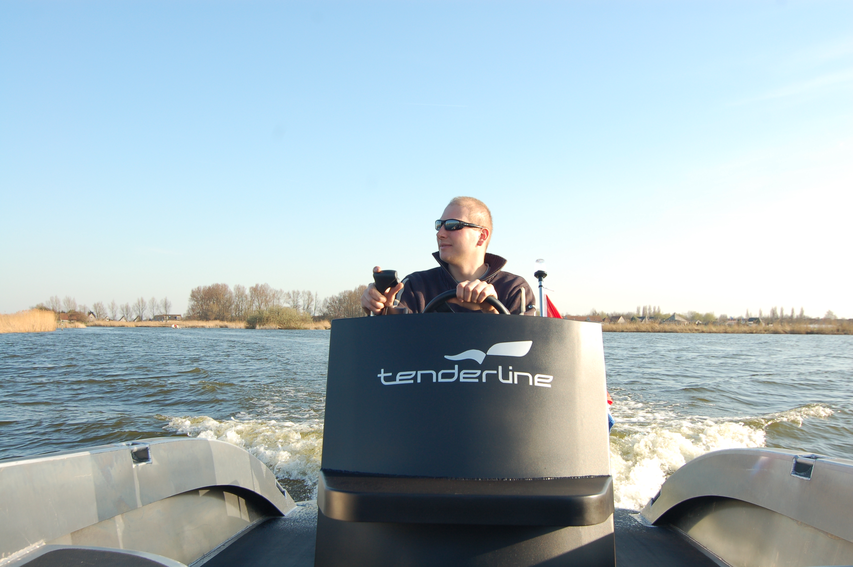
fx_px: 852
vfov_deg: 36.8
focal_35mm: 36
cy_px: 284
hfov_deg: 53.2
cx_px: 426
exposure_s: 1/200
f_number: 7.1
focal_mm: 24
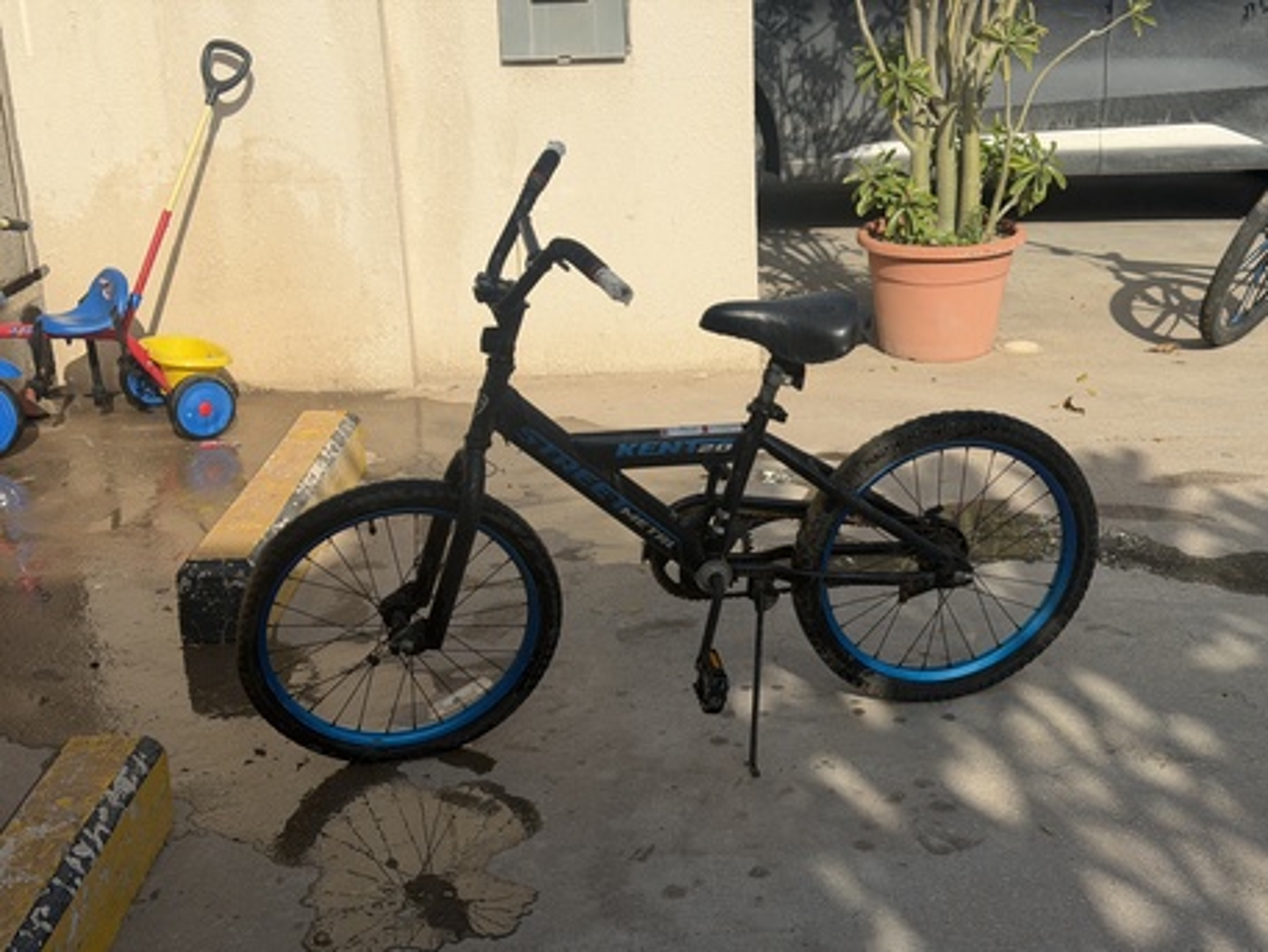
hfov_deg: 39.6
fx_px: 1759
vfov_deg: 30.3
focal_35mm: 48
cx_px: 634
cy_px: 476
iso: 64
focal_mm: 6.76
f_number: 1.78
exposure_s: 1/7143
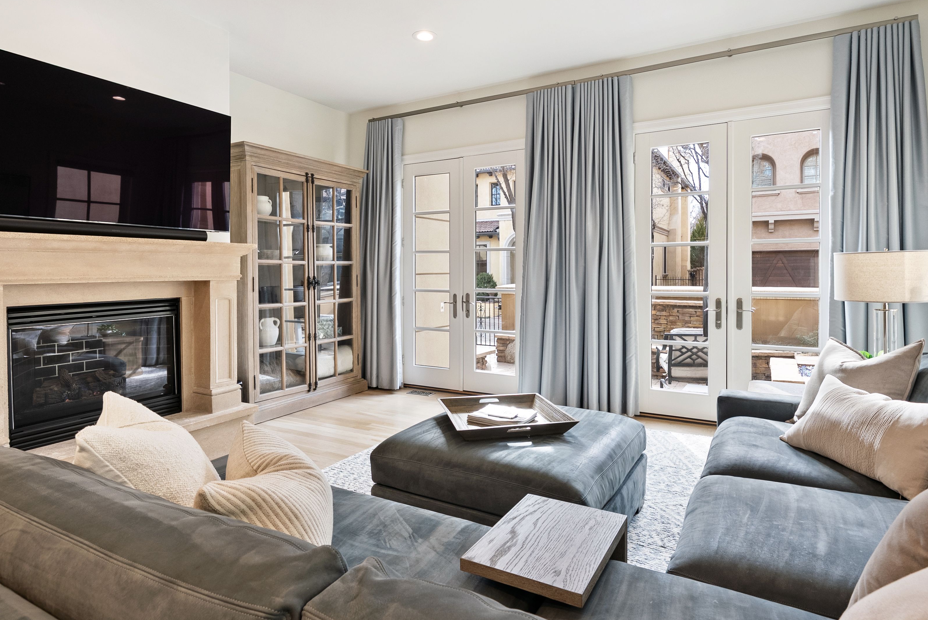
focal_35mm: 20
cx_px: 478
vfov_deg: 61.7
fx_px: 516
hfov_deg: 83.9
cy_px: 265
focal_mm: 15
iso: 640
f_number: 9
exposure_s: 1/5
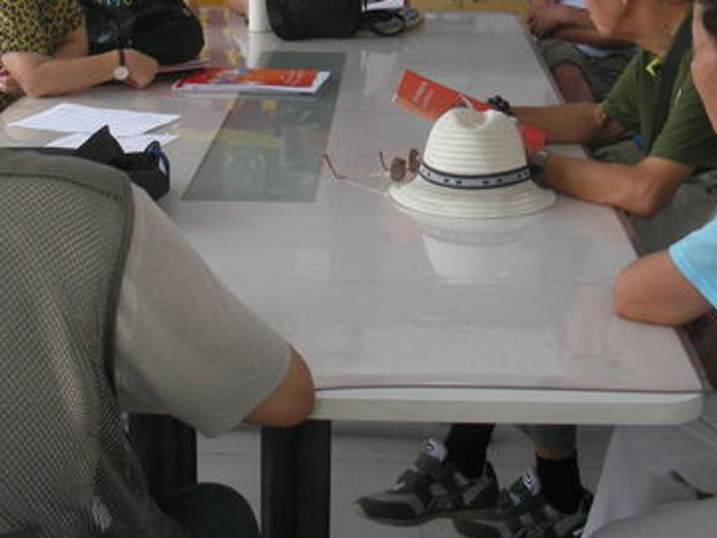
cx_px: 243
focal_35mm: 68
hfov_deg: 28.4
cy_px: 67
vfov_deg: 21.2
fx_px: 1408
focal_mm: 5.8
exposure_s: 1/32
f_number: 2.8
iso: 127
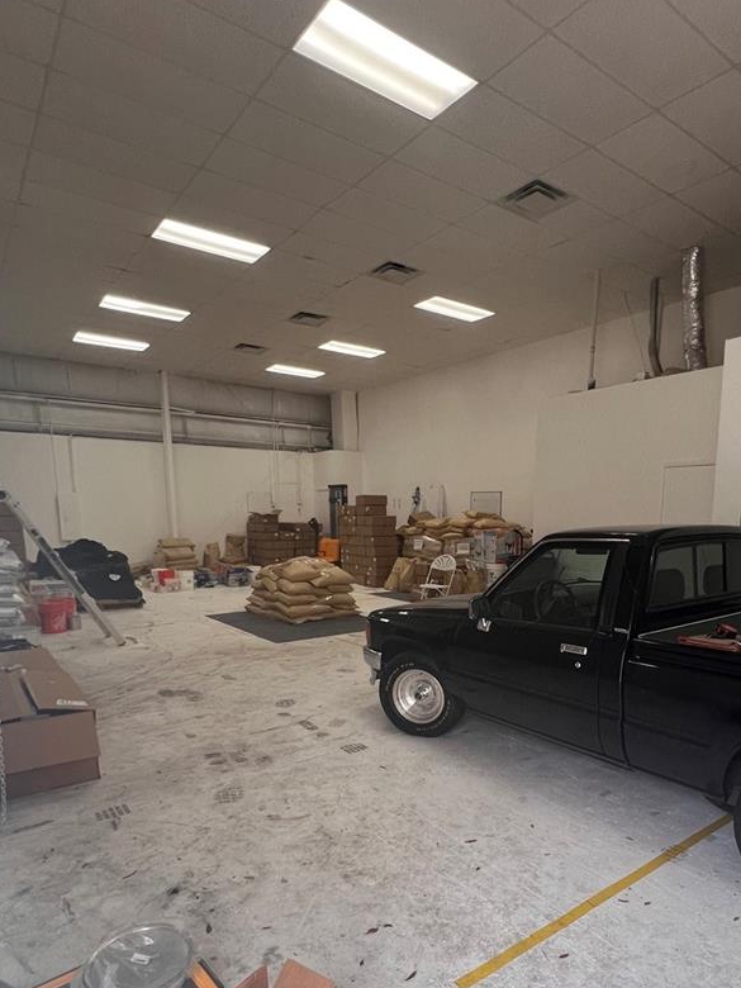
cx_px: 440
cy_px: 623
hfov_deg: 65.4
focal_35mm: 20
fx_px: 571
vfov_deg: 80.1
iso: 100
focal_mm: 1.57
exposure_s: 1/120
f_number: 1.8
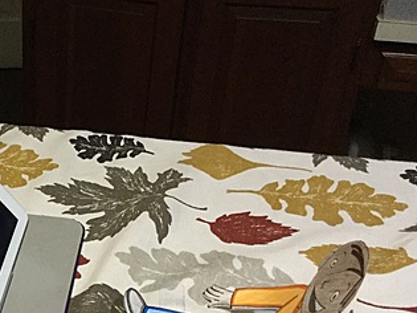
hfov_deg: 29.6
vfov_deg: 23.0
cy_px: 249
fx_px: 759
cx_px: 49
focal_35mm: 63
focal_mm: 3.3
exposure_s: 1/24
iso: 200
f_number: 2.4
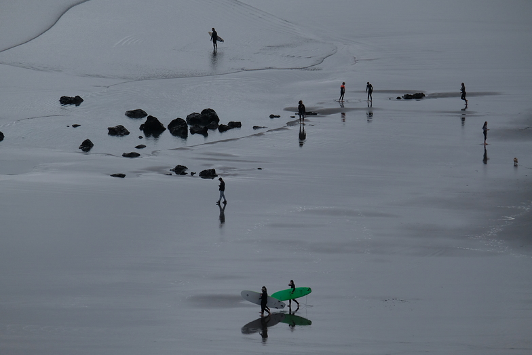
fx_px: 5099
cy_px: 178
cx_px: 266
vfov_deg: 4.0
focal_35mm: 345
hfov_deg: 6.0
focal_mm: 230
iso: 1000
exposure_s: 1/2000
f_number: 6.7
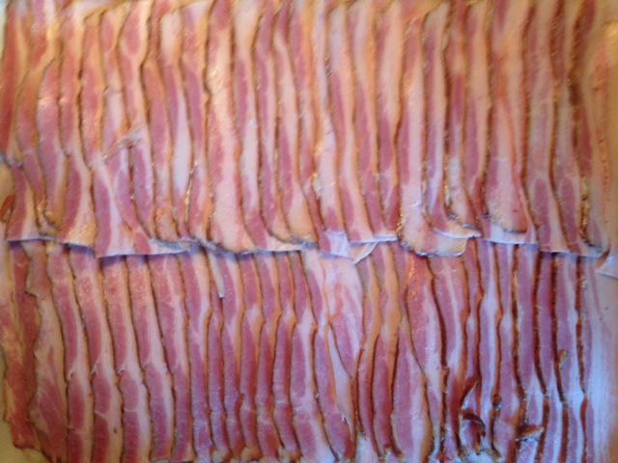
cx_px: 309
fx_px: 589
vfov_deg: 42.9
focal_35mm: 33
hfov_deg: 55.4
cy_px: 232
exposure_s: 1/20
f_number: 2.4
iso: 125
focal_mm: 4.12
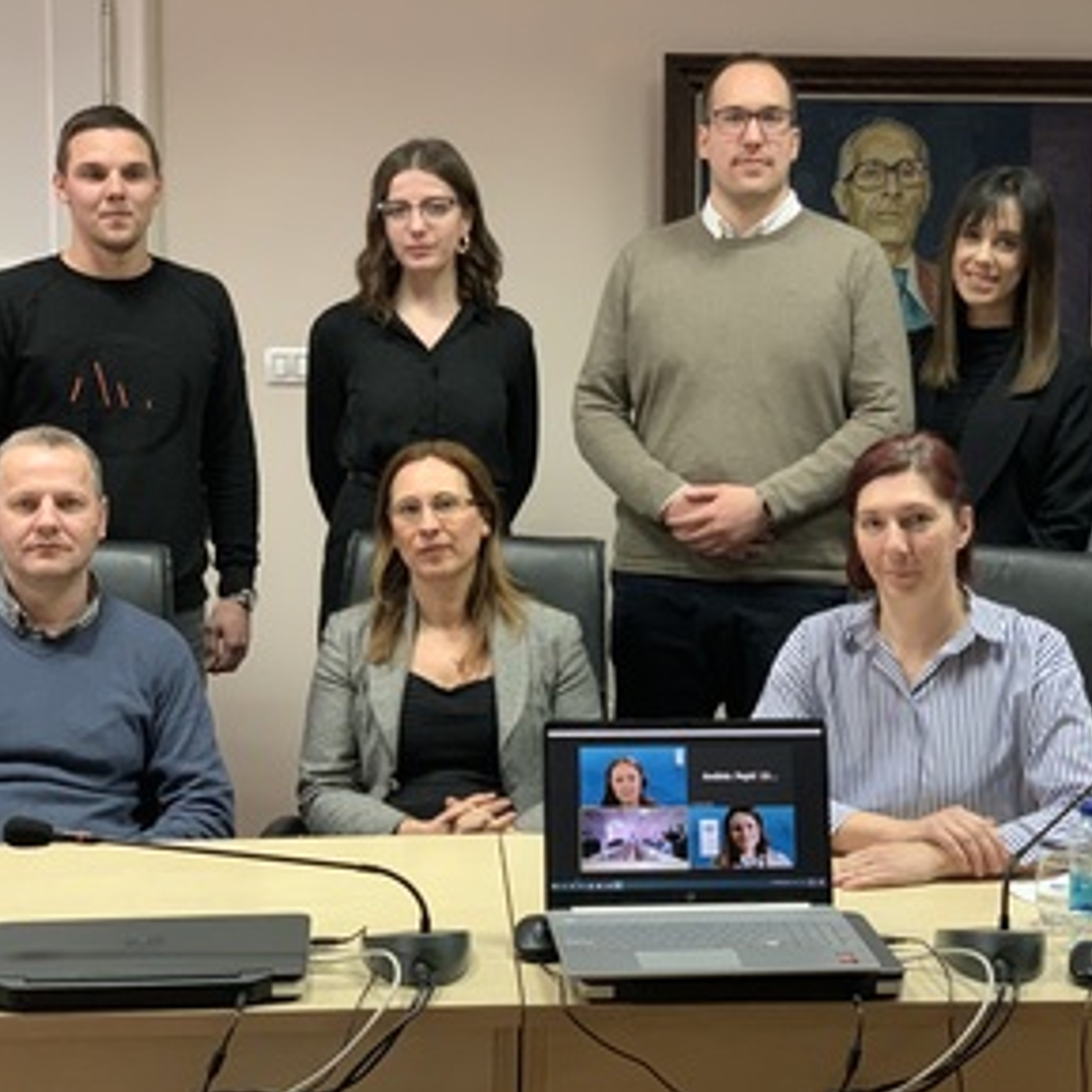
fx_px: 2213
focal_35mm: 62
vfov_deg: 27.7
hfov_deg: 27.7
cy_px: 550
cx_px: 646
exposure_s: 1/50
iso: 400
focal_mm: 6
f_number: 2.4
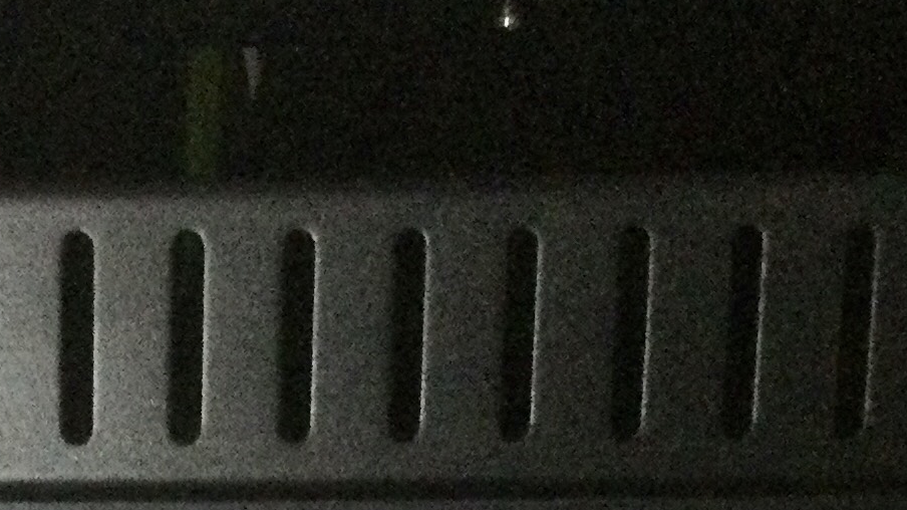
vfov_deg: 9.2
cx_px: -15
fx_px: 2933
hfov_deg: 17.2
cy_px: 1111
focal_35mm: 122
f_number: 2.4
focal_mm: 3.3
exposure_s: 1/17
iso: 200
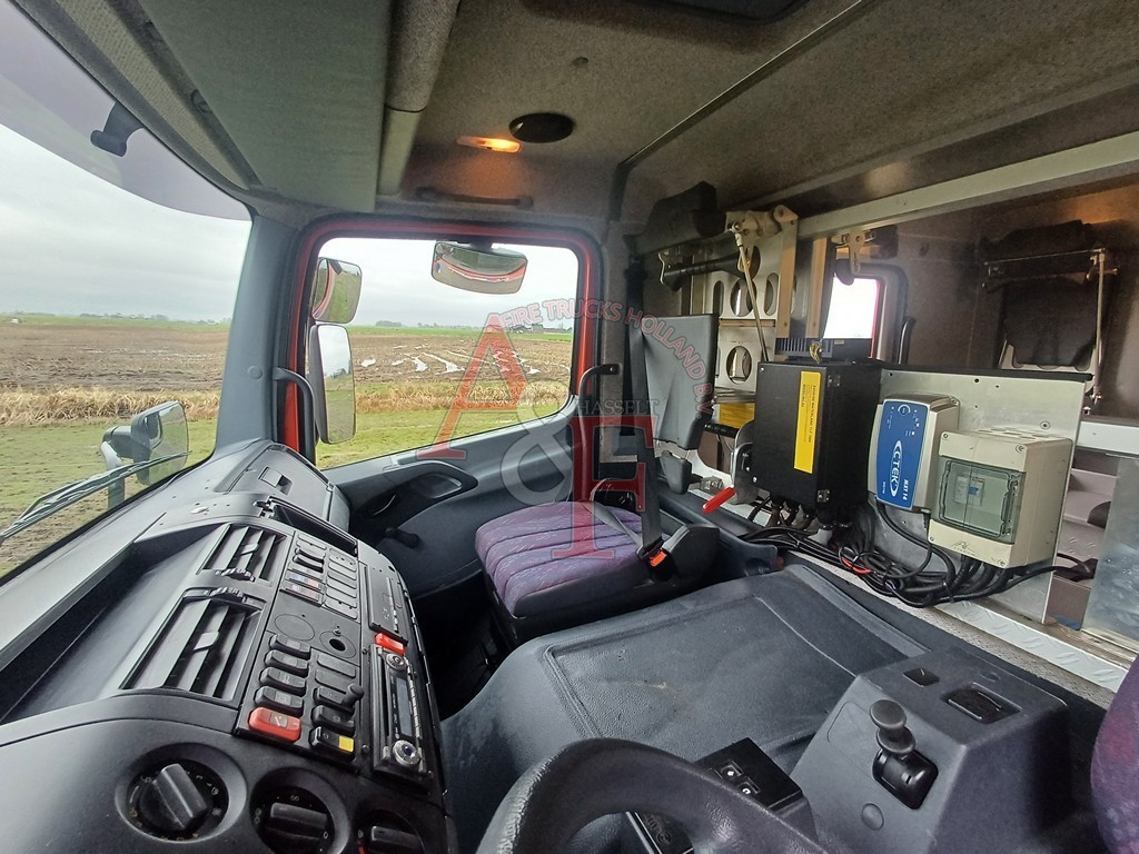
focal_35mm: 16
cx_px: 570
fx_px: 526
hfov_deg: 94.5
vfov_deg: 78.1
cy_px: 427
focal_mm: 1.64
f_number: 2.2
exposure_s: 1/50
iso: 64
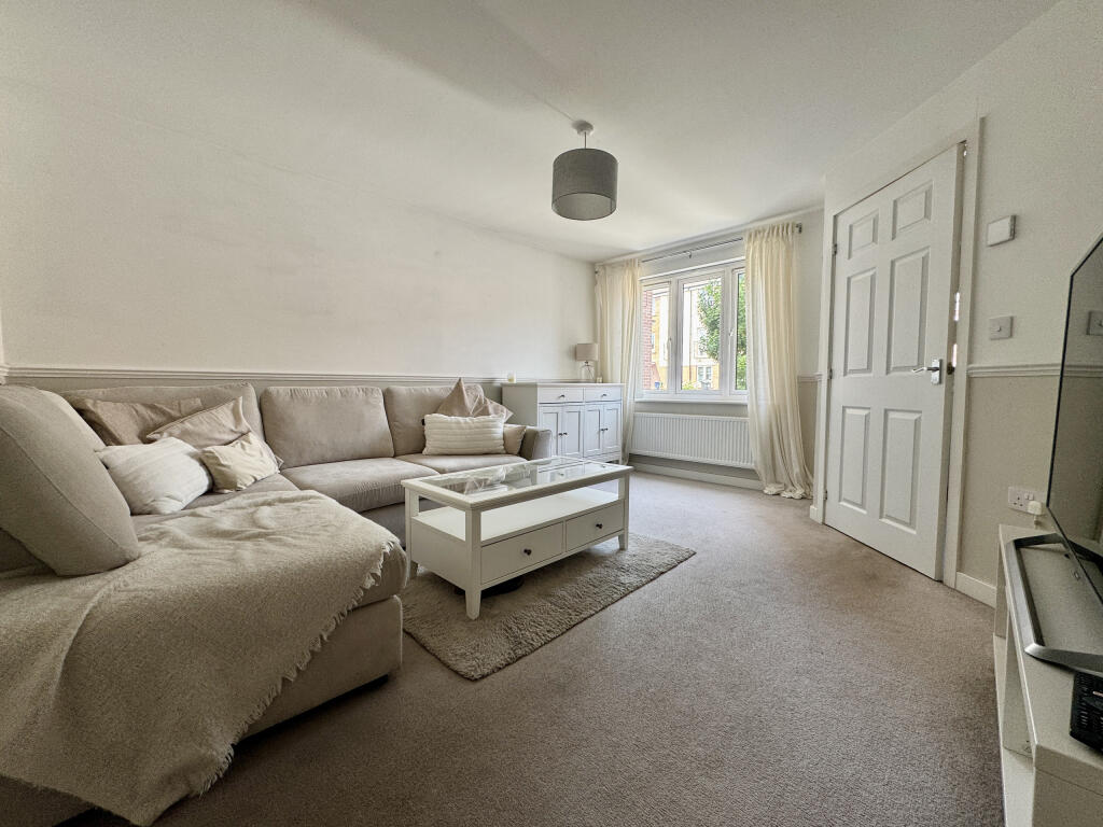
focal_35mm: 14
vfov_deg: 85.7
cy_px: 414
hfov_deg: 102.1
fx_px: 446
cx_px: 552
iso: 80
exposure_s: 1/99
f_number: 2.2
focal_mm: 2.22
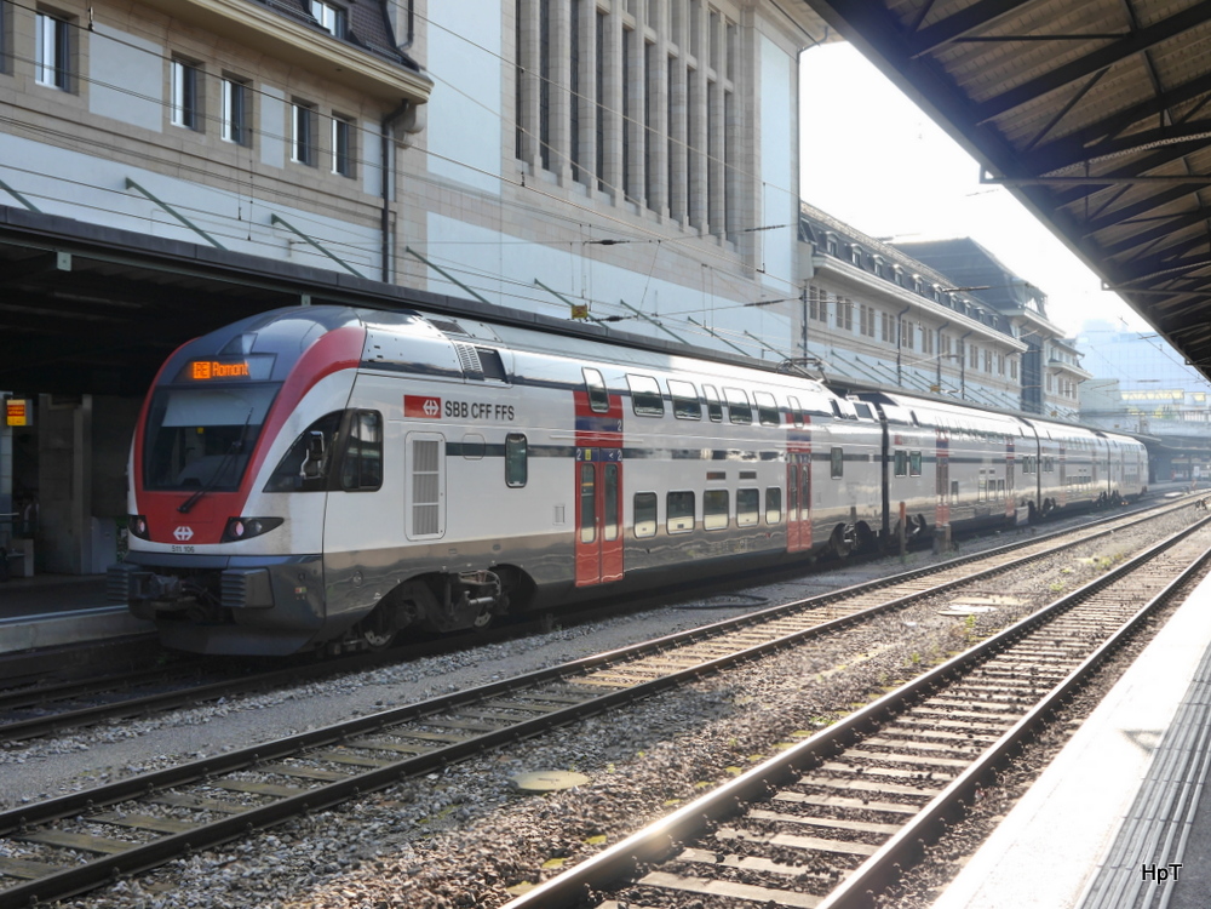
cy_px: 454
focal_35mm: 40
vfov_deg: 36.0
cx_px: 606
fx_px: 1399
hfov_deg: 46.8
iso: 160
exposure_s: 1/160
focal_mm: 20
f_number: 5.6
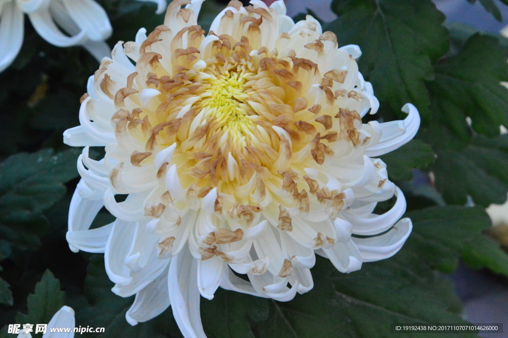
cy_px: 169
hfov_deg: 15.2
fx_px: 1903
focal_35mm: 135
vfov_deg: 10.1
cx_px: 254
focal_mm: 90
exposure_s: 1/250
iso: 6400
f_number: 14
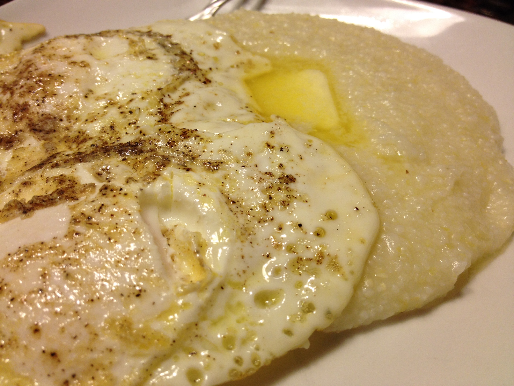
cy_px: 193
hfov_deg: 52.6
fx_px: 520
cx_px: 257
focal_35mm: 35
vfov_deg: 40.7
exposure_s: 1/24
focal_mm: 4.28
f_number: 2.4
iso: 50
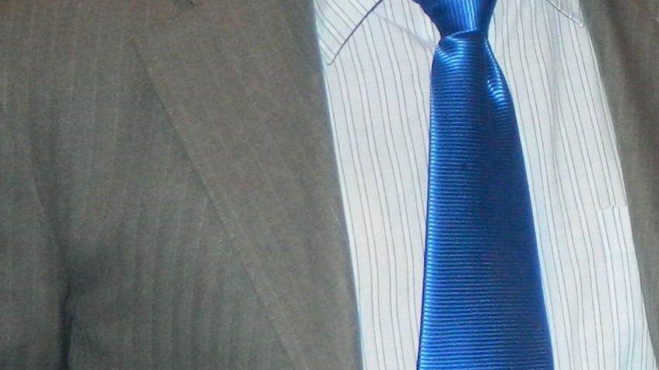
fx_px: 1834
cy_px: -51
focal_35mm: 105
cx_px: 1120
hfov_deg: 17.3
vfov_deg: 11.3
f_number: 3.1
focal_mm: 4.5
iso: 200
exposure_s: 1/30
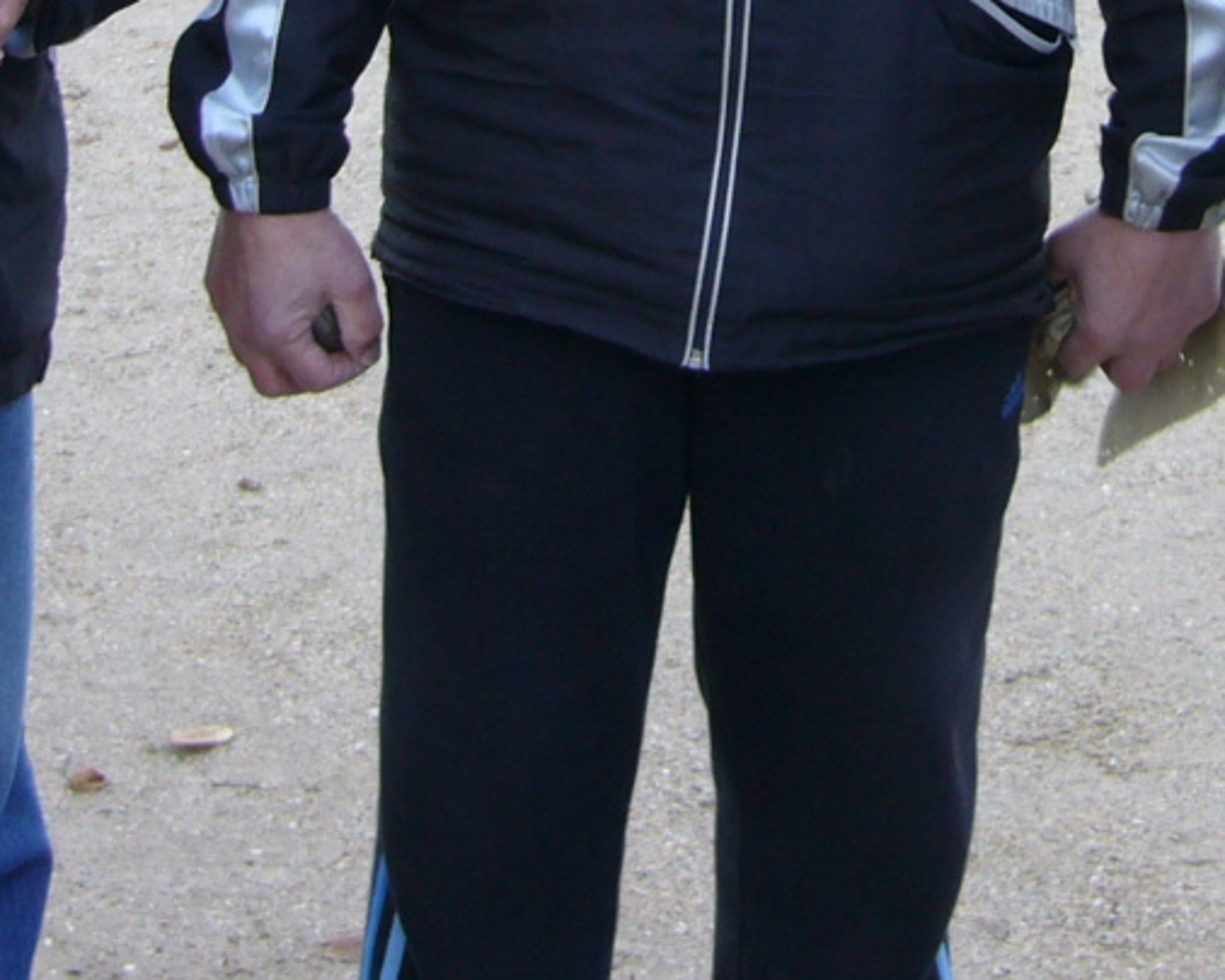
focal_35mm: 108
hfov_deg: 17.8
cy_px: -443
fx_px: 3916
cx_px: 673
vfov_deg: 13.5
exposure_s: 1/80
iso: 80
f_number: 2.8
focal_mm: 5.8
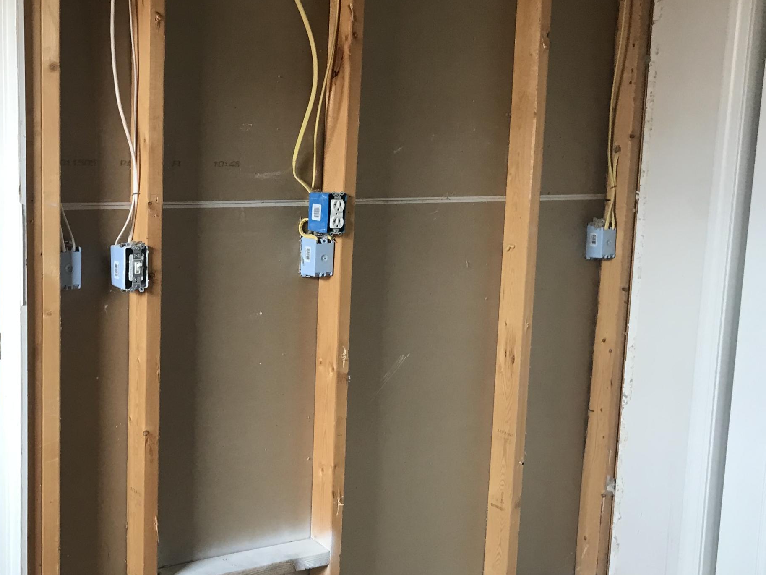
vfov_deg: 31.5
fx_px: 1018
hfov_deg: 40.2
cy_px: 293
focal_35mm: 46
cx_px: 197
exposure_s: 1/17
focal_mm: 3.99
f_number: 1.8
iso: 40
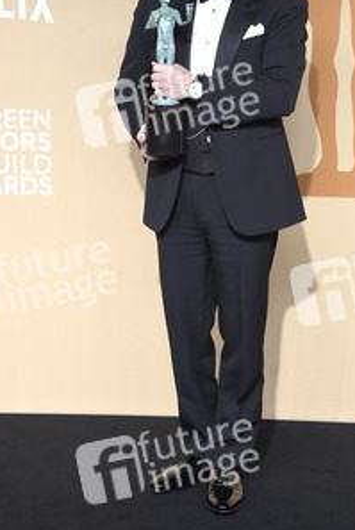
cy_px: 195
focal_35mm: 78
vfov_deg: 25.9
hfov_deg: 17.5
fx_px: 1150
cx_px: 220
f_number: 5.6
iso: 2000
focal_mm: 58
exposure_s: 1/250
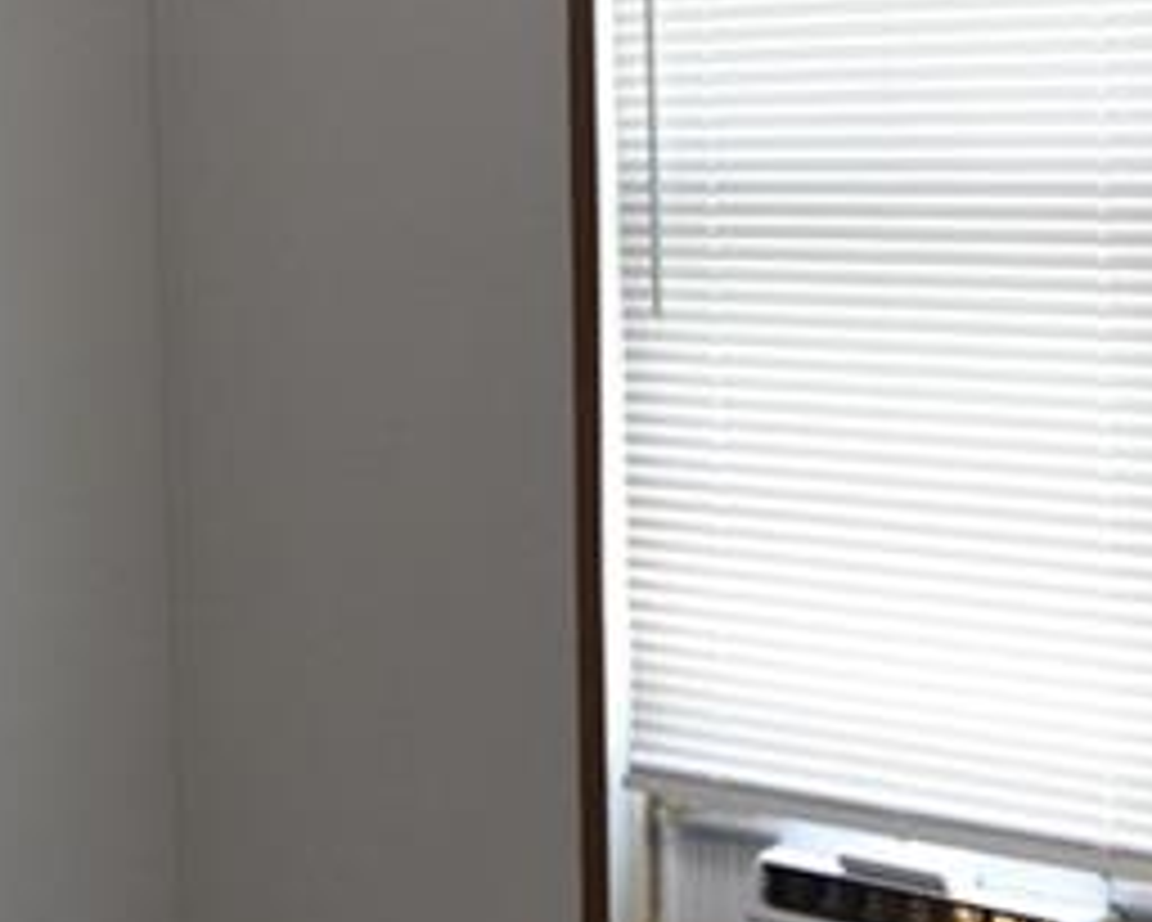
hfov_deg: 21.7
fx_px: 3001
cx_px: 594
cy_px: 364
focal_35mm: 88
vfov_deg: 17.5
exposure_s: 1/30
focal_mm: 10
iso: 800
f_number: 3.5
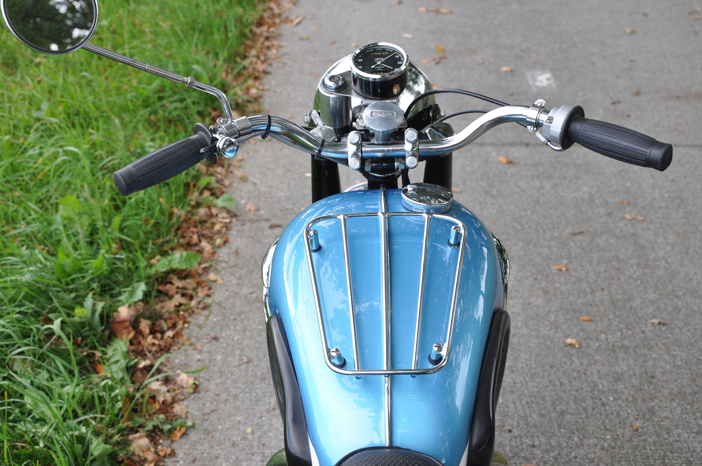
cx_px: 351
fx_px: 1110
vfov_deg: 23.7
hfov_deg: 35.1
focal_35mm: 57
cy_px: 233
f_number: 8
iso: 200
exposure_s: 1/60
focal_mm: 38
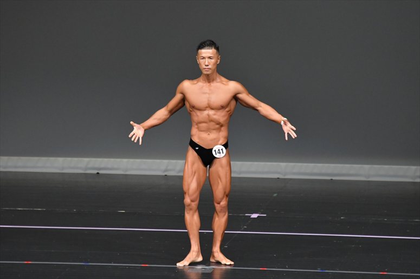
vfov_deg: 4.0
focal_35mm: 345
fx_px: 4023
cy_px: 140
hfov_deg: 6.0
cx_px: 210
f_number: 5.6
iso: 4000
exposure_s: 1/400
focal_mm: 230
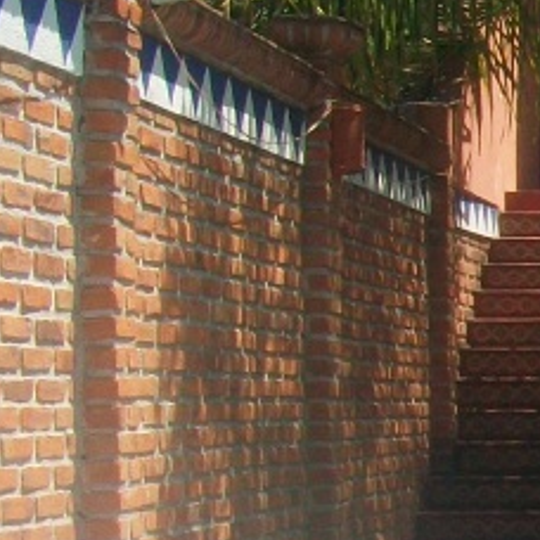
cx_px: 1393
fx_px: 2630
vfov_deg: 11.6
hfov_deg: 9.9
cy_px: 542
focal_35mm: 149
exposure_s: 1/250
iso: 64
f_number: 5.5
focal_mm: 5.7
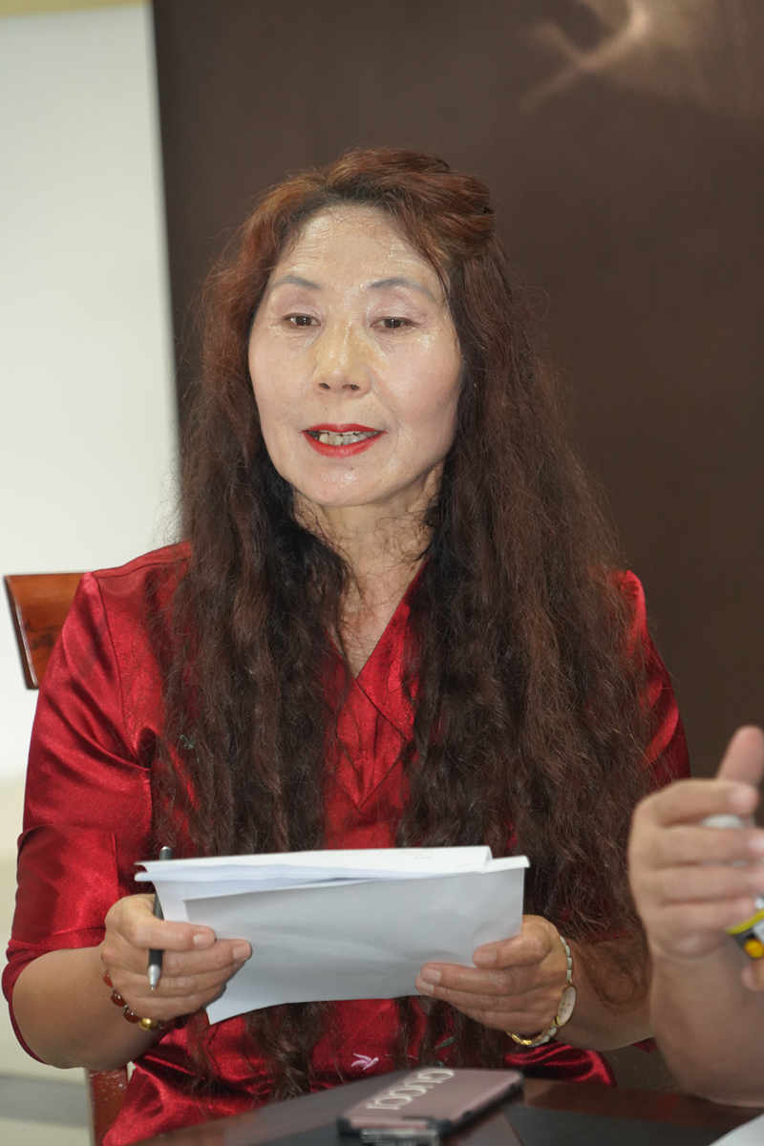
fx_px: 5475
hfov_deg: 8.0
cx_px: 382
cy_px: 573
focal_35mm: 172
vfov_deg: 11.9
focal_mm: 172
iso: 6400
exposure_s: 1/160
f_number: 6.3
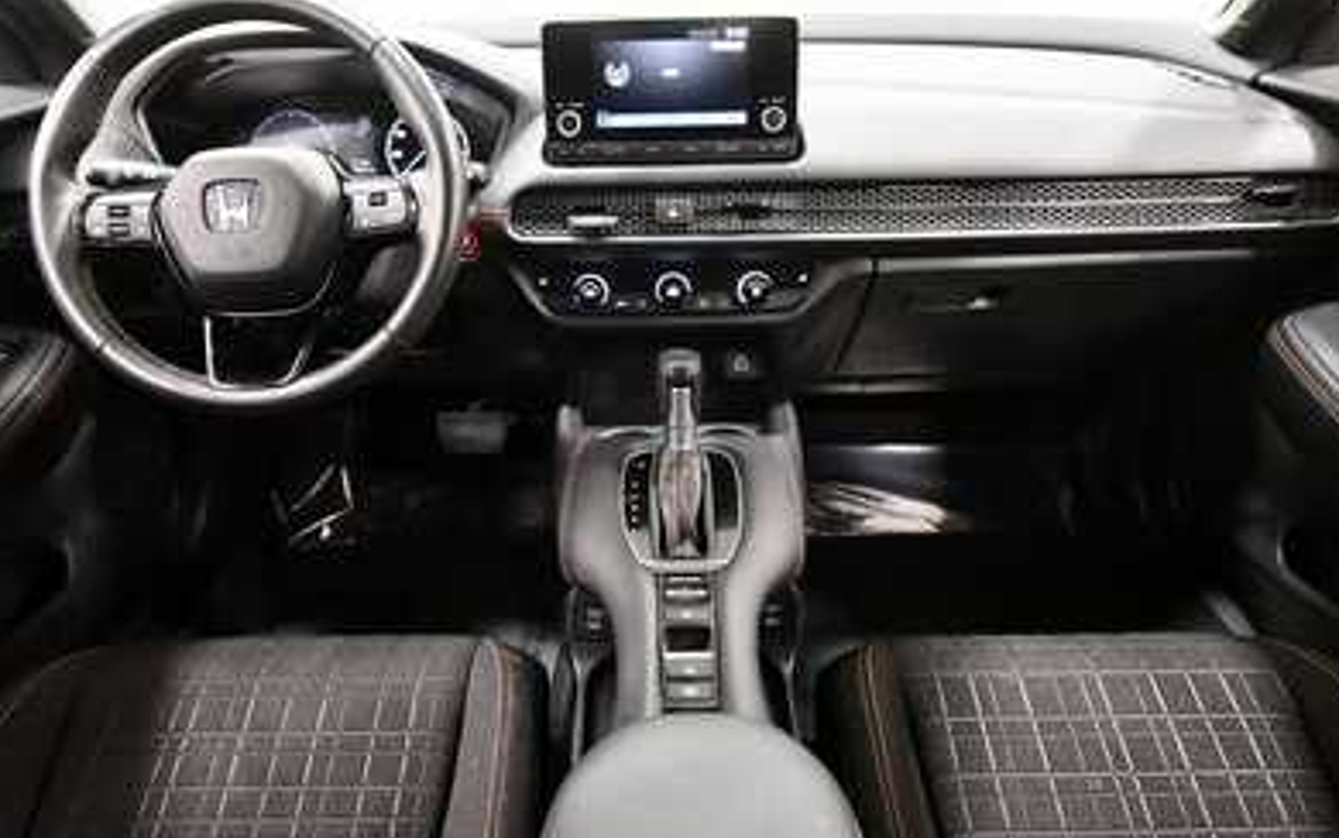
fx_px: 840
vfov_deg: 53.0
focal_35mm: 23
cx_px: 673
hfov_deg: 77.1
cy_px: 390
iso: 7200
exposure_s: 1/60
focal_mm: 15
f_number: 5.3
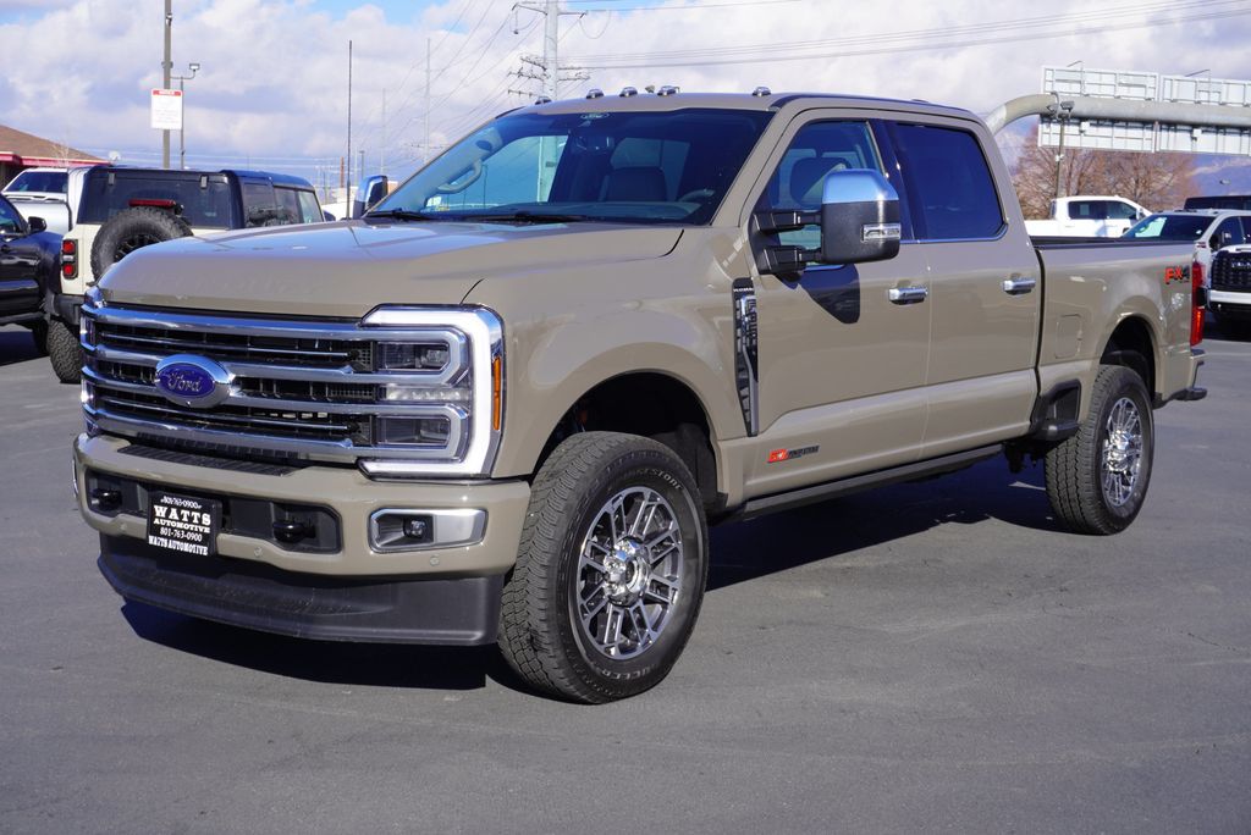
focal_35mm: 48
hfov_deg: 41.1
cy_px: 418
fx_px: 1669
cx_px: 626
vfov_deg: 28.1
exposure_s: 1/125
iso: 100
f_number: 11
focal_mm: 32
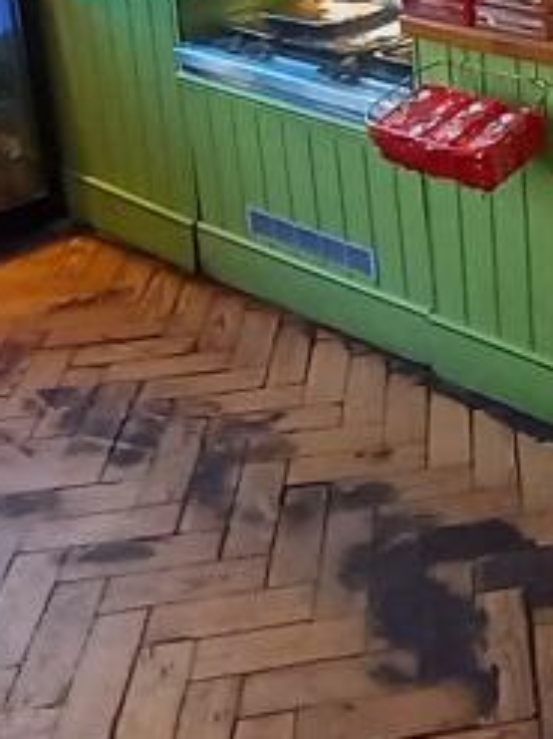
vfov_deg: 32.0
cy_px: -45
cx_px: 699
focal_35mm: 54
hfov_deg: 24.0
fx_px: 1151
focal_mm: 1.13
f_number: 2.2
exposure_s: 1/50
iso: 200
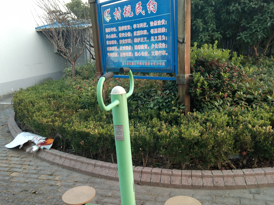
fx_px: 301
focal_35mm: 38
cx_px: 132
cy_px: 123
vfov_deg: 37.6
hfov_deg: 49.0
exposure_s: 1/50
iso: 125
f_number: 2.2
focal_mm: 3.69
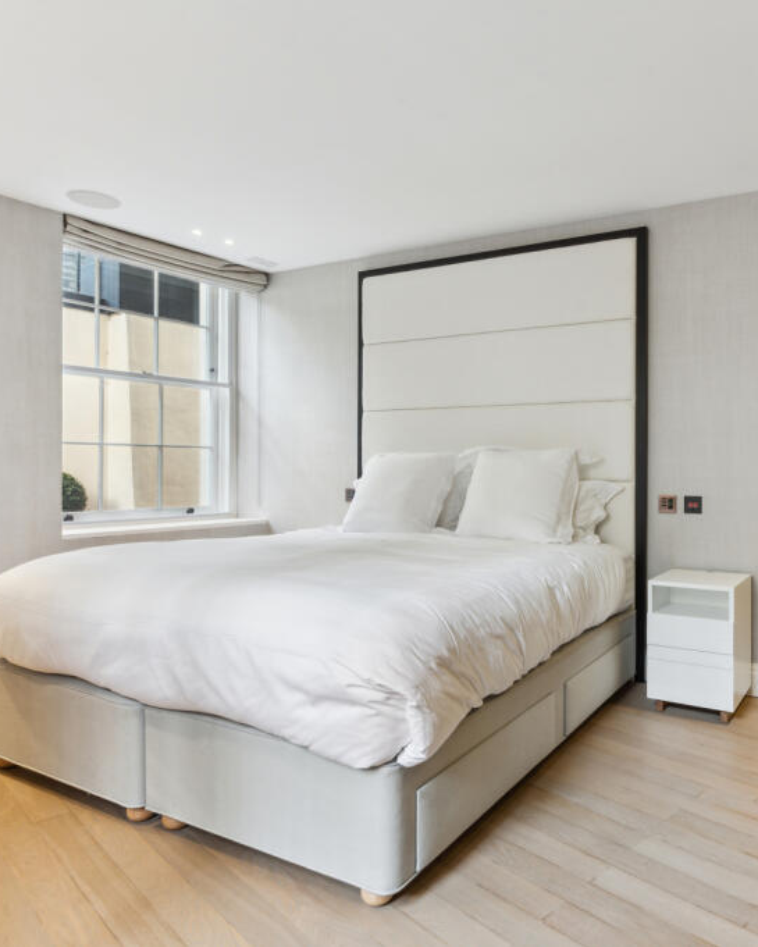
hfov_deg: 57.3
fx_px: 673
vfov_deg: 70.3
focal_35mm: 24
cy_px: 474
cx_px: 515
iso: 400
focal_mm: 17
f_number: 11
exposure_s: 1/8
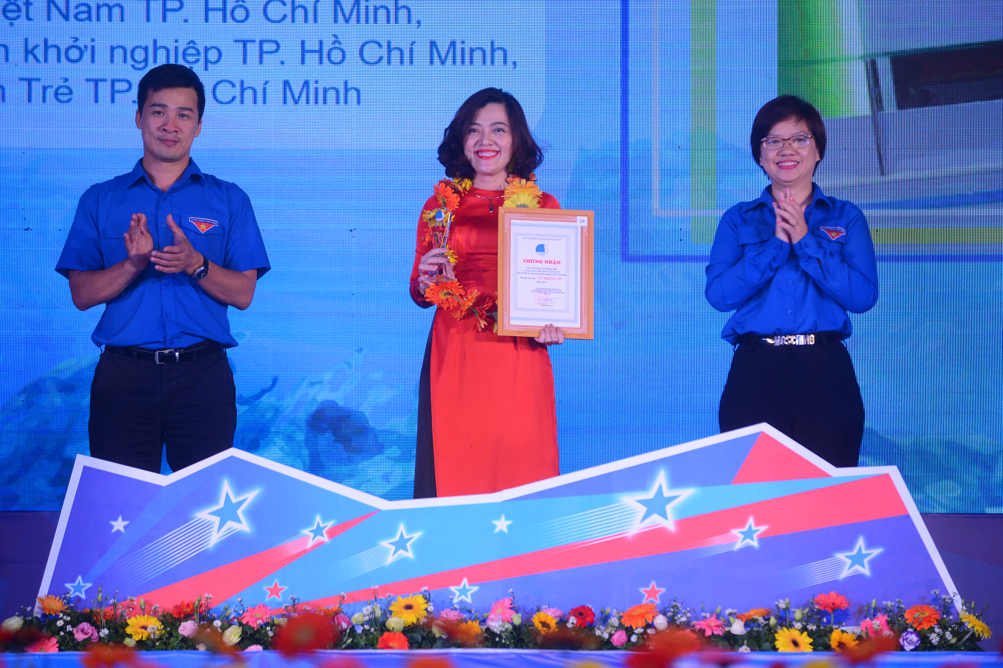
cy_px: 334
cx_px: 502
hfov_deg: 10.3
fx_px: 5572
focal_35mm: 200
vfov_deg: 6.9
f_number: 3.5
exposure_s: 1/320
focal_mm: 200
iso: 500
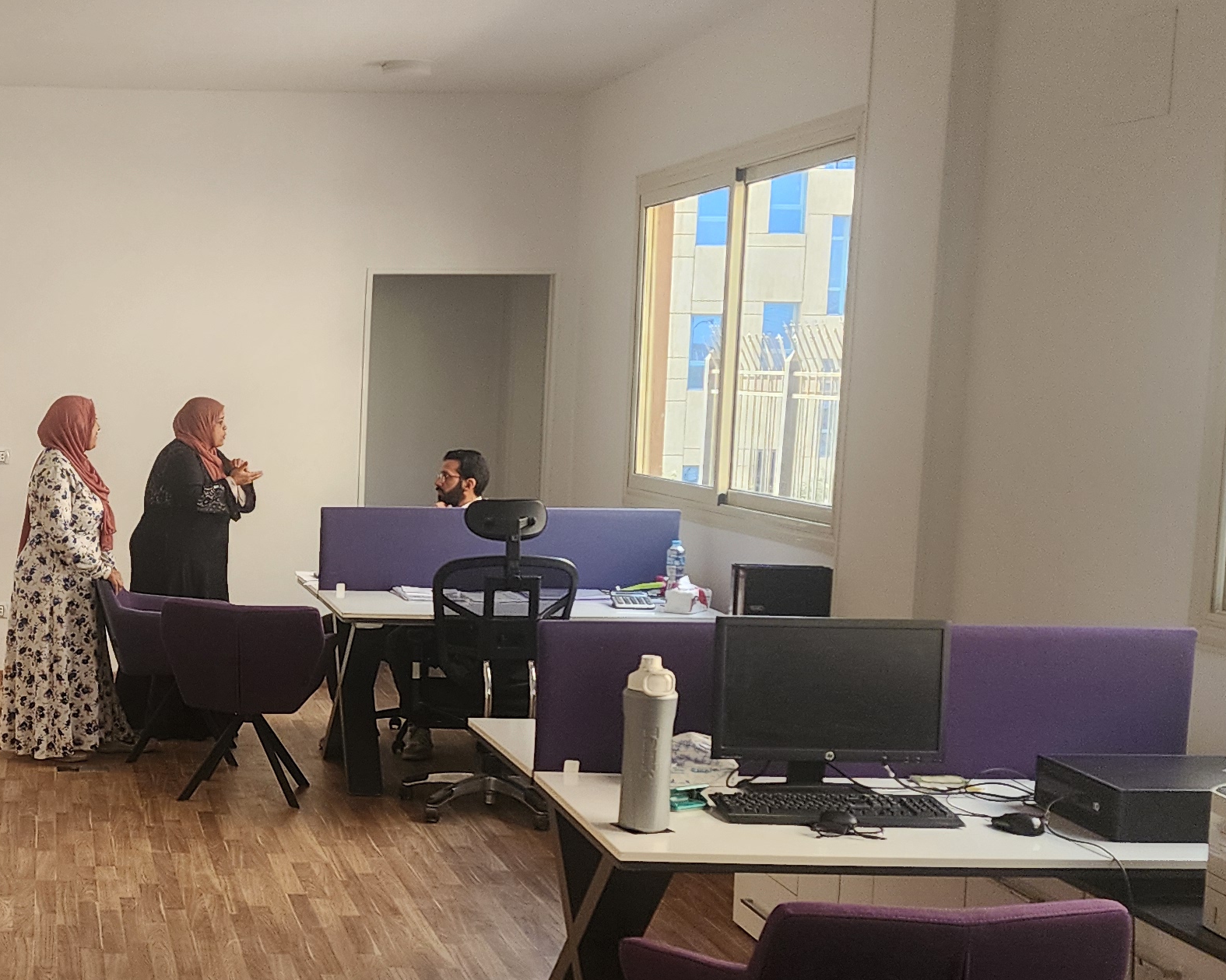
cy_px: 625
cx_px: 128
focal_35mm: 57
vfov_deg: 26.6
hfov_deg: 31.5
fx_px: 2068
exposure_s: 1/180
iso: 200
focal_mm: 6.4
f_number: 1.8
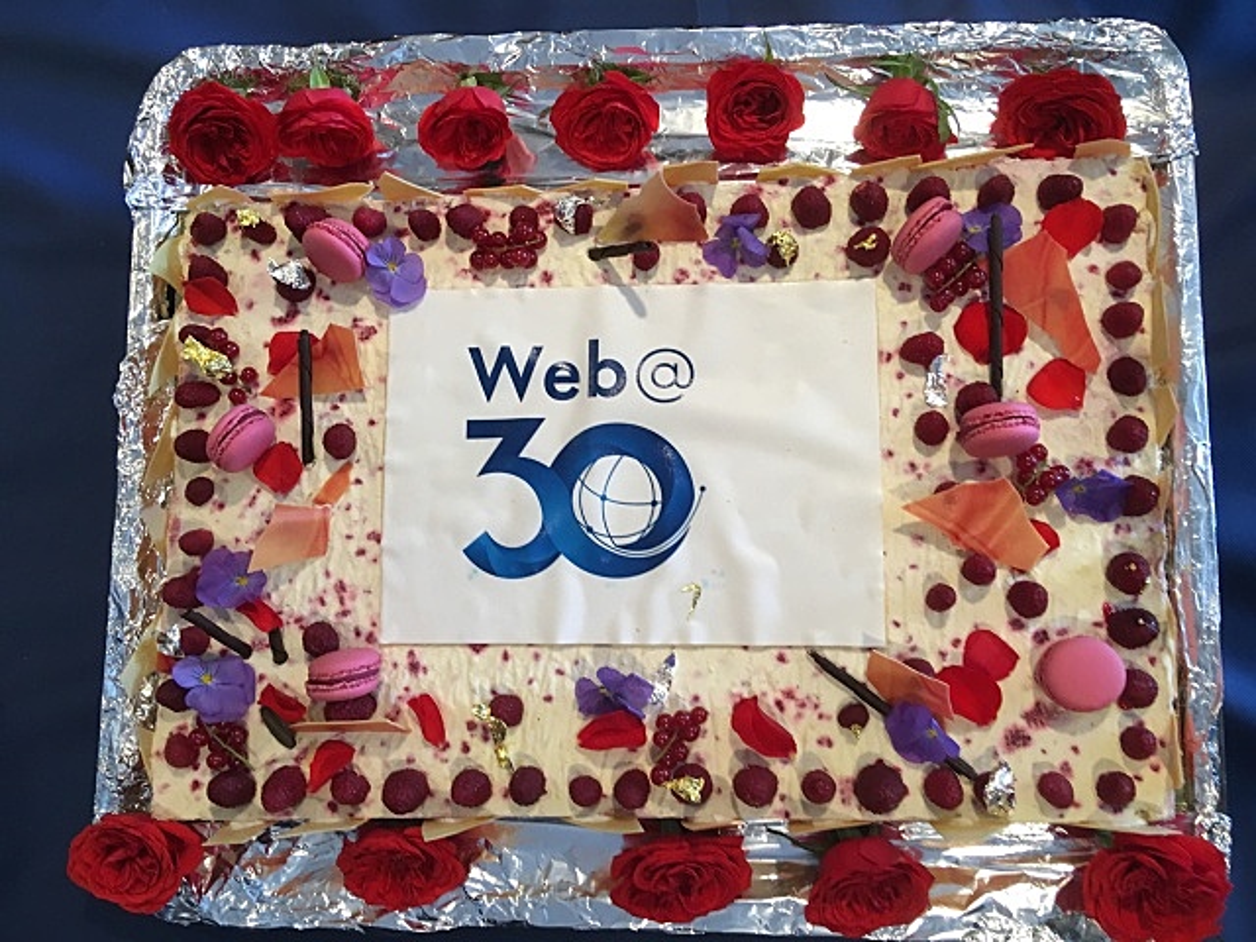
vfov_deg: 48.2
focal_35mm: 29
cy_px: 471
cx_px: 628
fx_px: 1052
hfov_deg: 61.7
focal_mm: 4.15
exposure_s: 1/33
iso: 125
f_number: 2.2
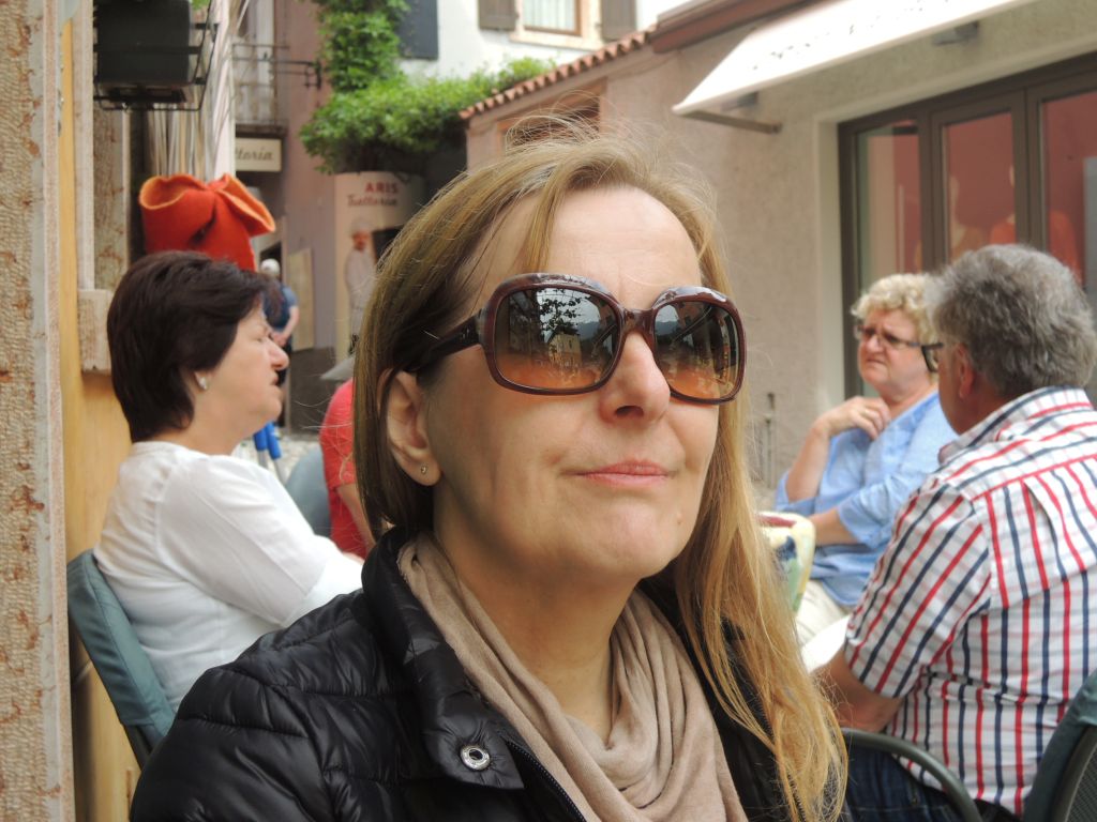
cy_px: 411
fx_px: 1585
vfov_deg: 29.1
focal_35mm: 50
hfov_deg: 38.2
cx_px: 548
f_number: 3.7
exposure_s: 1/125
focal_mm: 9
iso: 100
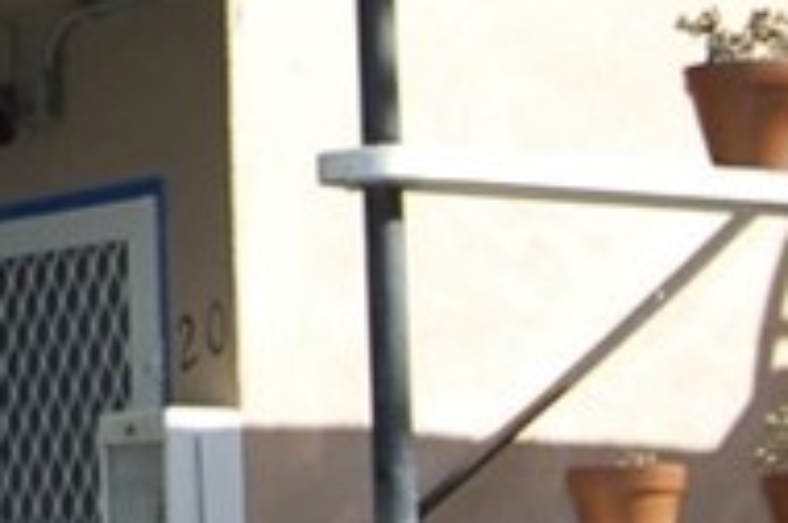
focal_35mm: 178
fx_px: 3890
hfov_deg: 10.9
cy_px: -301
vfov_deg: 7.5
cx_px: -560
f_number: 5.6
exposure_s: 1/500
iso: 250
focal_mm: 22
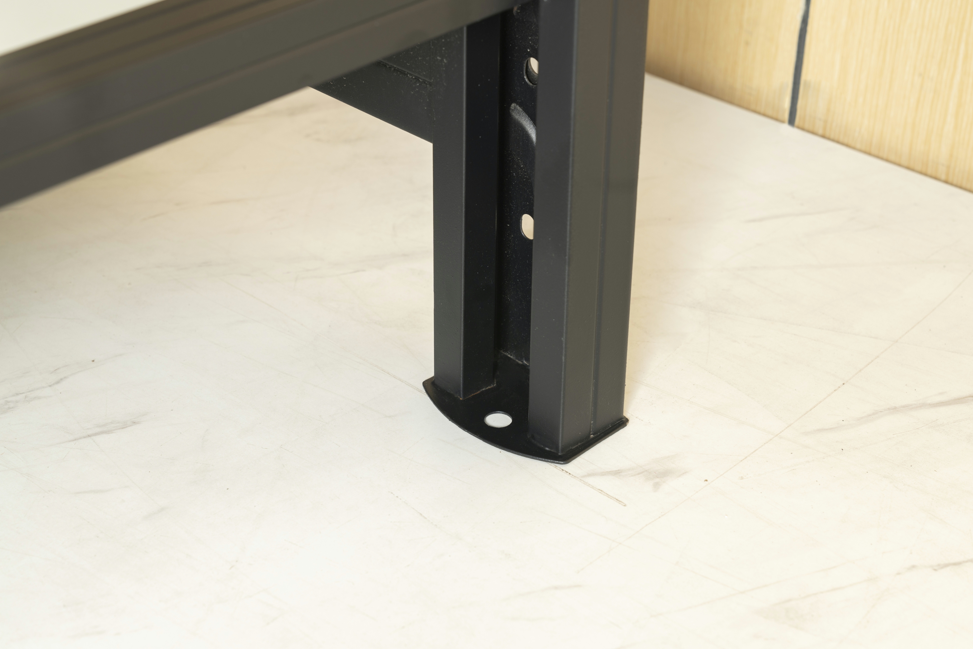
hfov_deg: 31.9
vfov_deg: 21.6
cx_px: 500
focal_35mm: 63
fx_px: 1703
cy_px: 354
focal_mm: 57
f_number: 7.1
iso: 125
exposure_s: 1/125
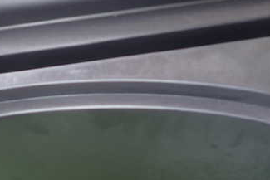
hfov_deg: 40.6
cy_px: 137
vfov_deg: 27.7
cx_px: 91
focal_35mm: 48
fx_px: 360
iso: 200
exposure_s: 1/30
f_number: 2
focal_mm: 4.5
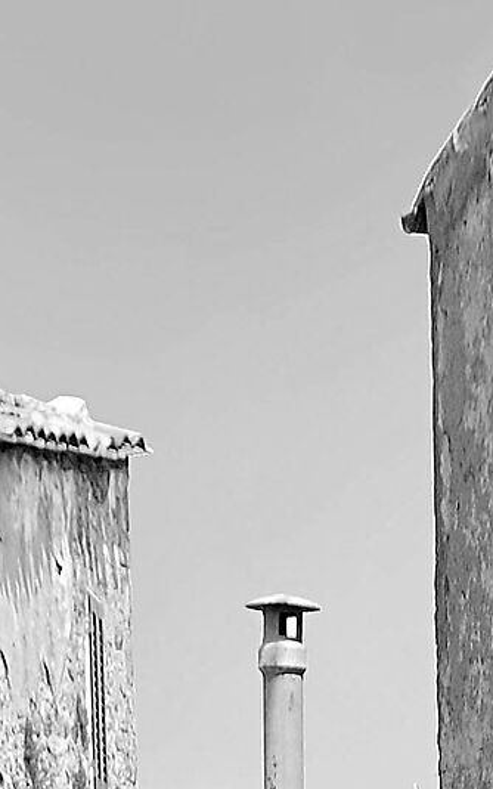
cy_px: 1712
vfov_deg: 11.2
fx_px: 3545
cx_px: 307
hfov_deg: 8.0
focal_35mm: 165
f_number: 6.3
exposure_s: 1/400
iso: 200
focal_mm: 36
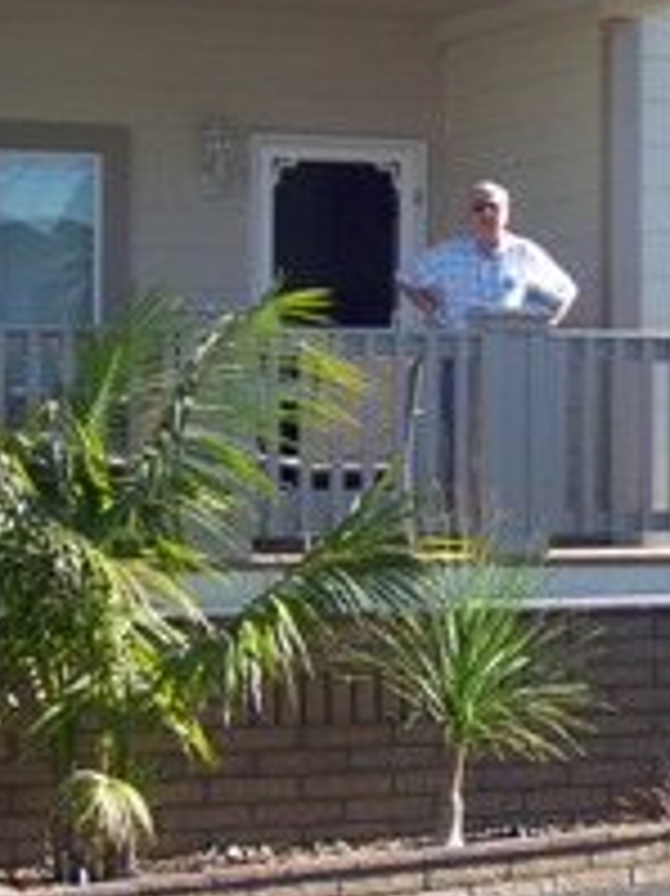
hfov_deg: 11.7
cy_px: 257
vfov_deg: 15.6
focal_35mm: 126
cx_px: 418
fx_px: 3255
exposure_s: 1/400
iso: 80
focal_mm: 9.6
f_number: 3.6
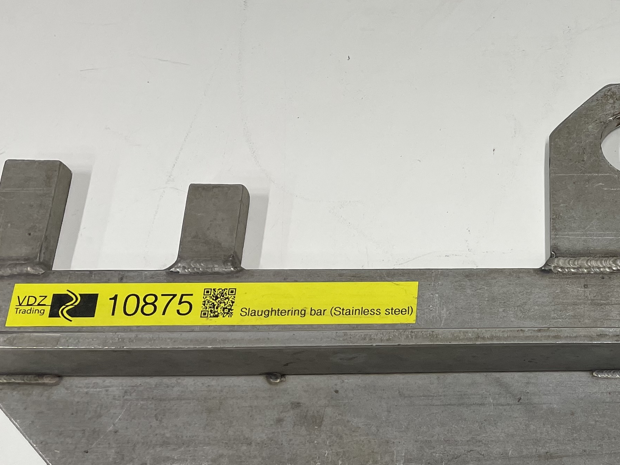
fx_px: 1057
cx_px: 611
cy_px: 251
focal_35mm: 59
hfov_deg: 30.5
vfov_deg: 24.8
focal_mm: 4.2
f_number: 1.6
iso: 64
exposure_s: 1/100
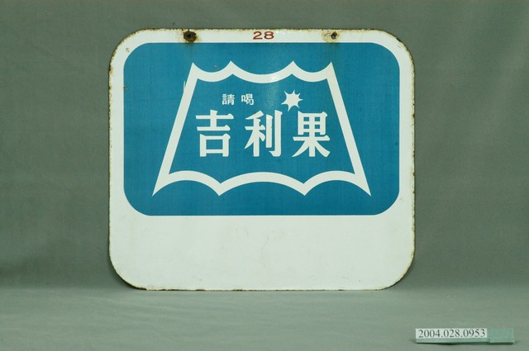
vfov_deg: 13.0
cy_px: 176
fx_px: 1541
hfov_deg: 19.5
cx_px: 264
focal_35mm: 105
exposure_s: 1/10
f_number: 9
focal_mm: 70
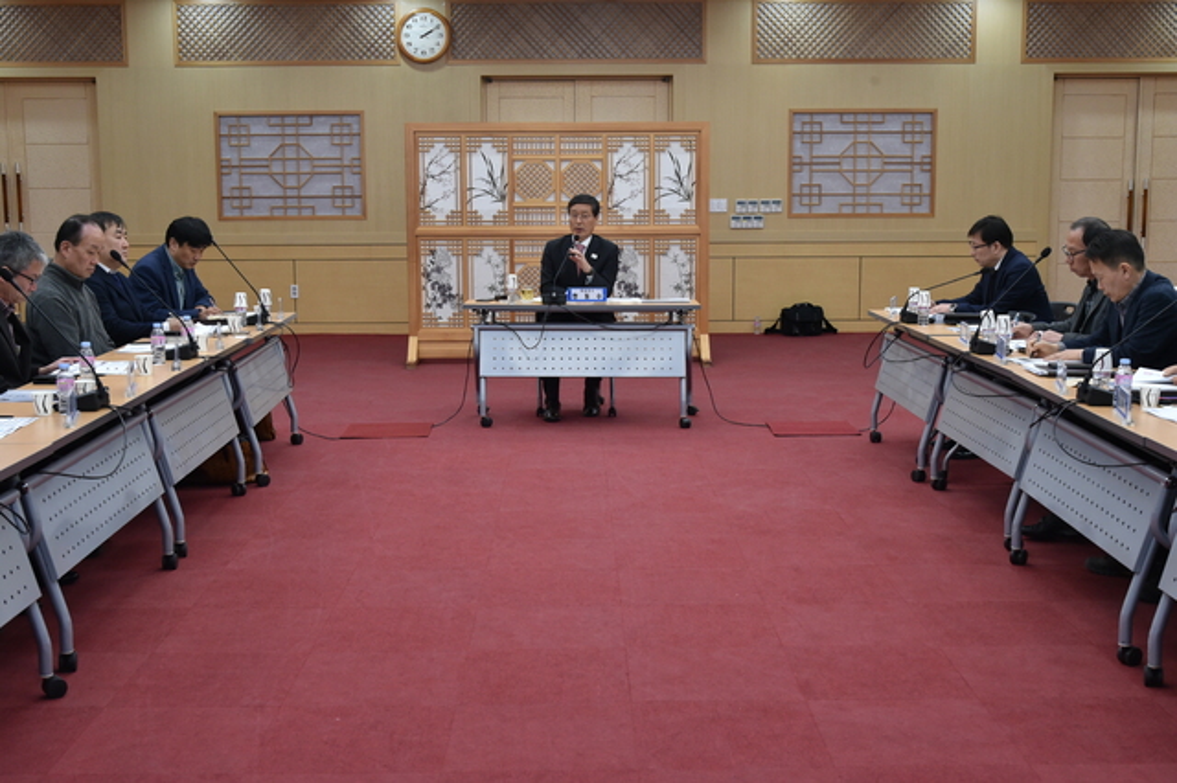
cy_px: 392
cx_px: 588
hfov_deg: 42.8
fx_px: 1503
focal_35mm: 46
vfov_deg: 29.2
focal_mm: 46
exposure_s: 1/125
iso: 2000
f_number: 7.1
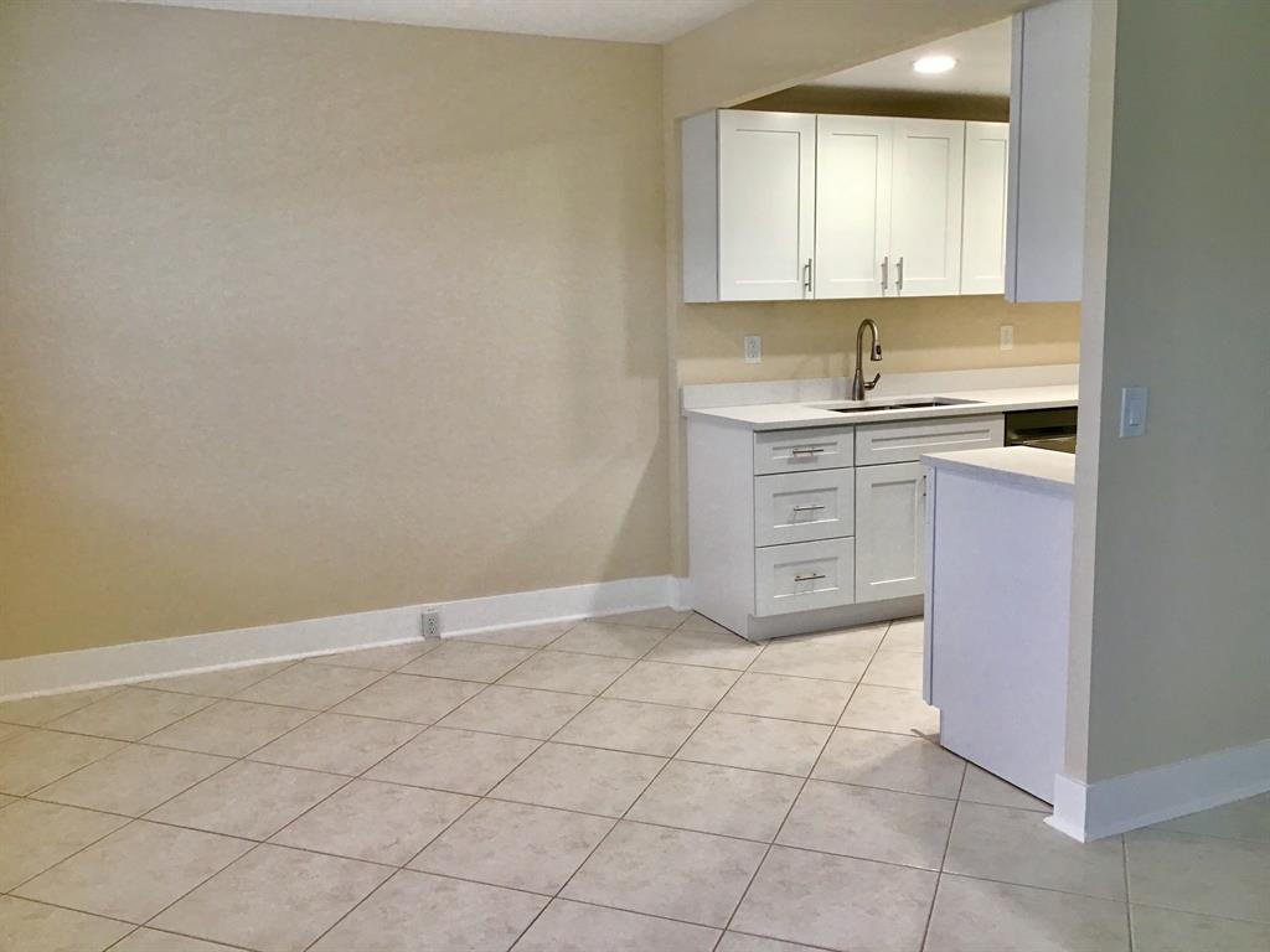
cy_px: 476
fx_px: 1137
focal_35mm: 31
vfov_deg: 45.4
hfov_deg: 58.4
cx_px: 635
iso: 32
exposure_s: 1/40
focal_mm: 3.3
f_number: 2.4
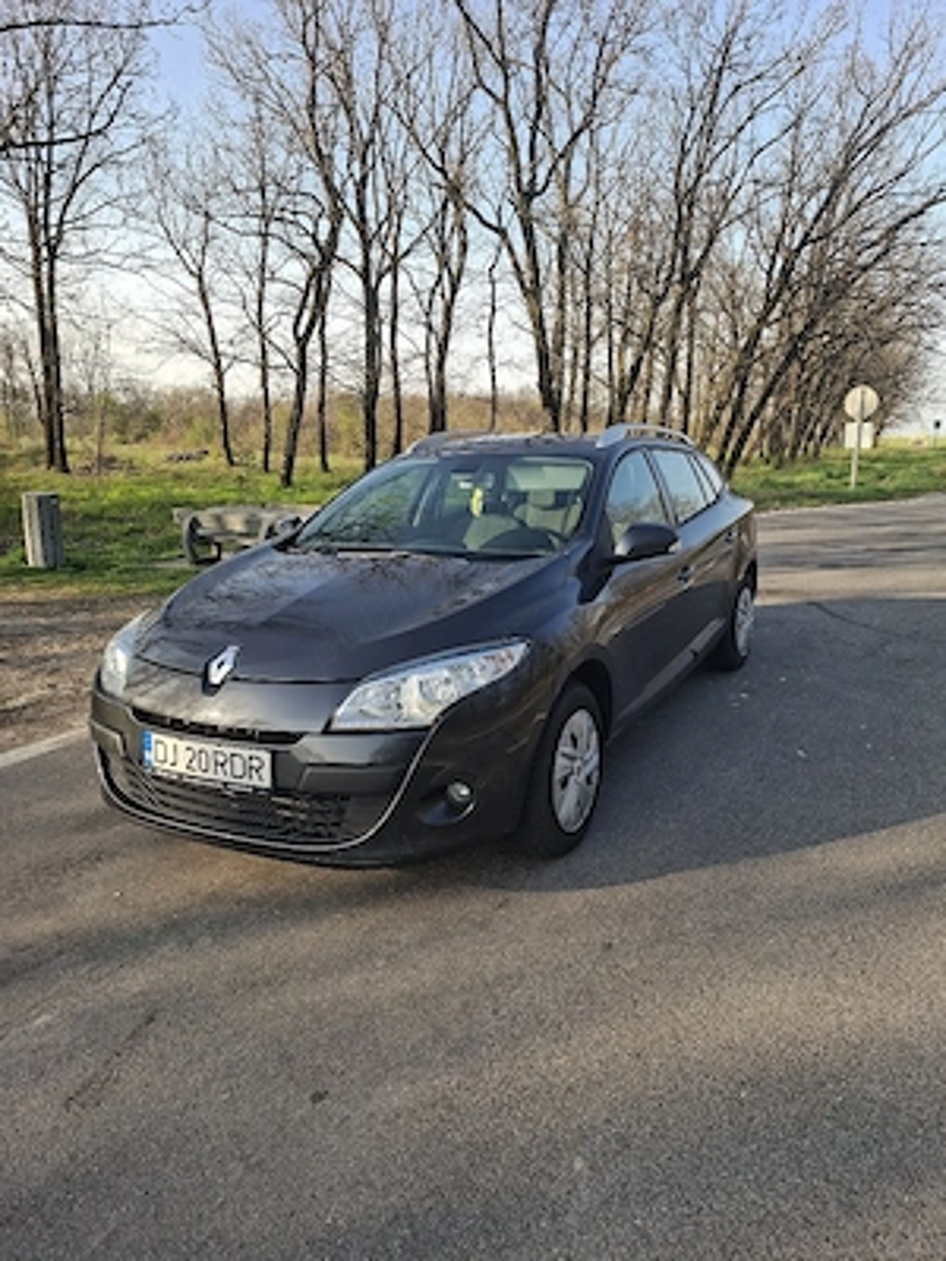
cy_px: 630
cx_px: 473
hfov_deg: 58.9
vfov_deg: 73.9
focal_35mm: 23
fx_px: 838
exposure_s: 1/588
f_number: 1.8
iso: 50
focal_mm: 5.54
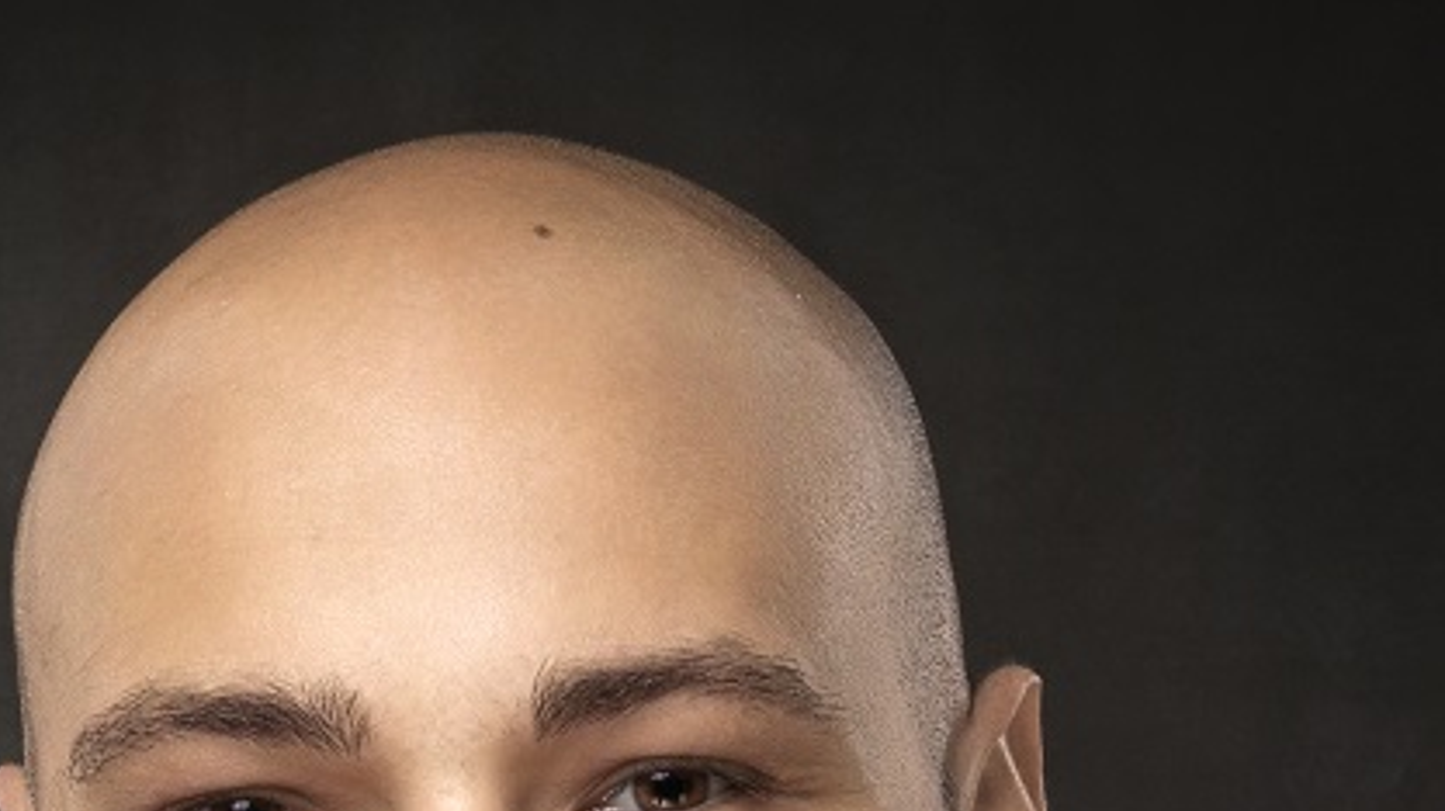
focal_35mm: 274
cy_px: 1877
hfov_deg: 7.9
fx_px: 10492
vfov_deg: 4.3
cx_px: 457
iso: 80
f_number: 13
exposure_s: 1/125
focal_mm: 66
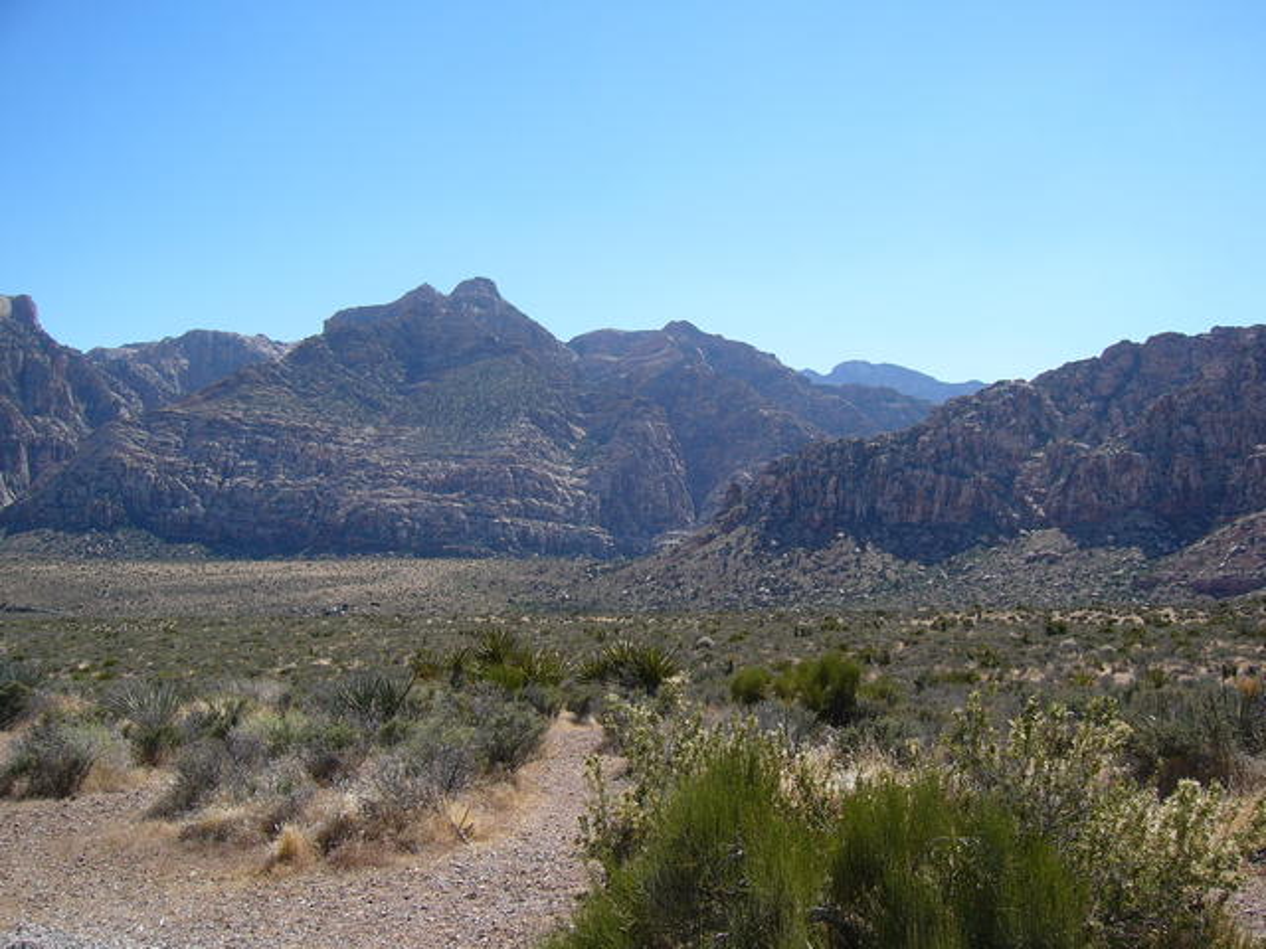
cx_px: 633
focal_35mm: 35
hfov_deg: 52.6
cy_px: 474
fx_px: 1280
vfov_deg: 40.7
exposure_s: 1/160
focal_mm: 5.8
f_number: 8
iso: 50
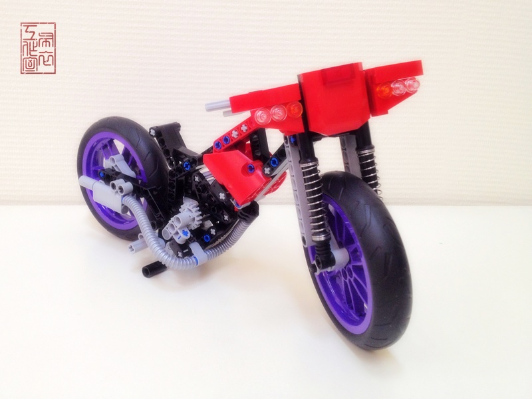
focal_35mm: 35
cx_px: 266
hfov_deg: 52.6
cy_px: 200
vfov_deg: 40.7
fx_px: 538
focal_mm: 4.28
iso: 80
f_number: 2.4
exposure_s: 1/20
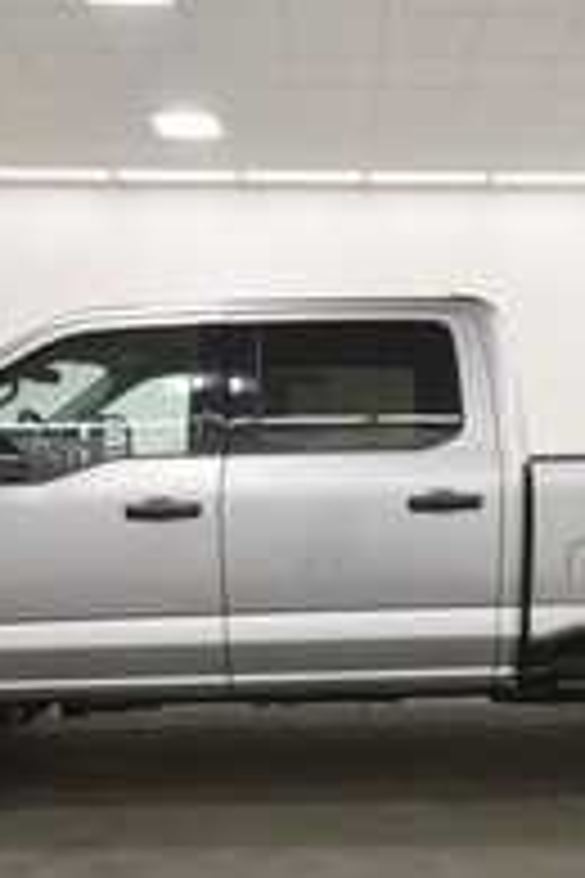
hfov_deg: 34.0
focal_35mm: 39
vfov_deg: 48.7
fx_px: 951
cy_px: 583
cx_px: 378
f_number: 4.8
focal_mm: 13
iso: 800
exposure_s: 1/200
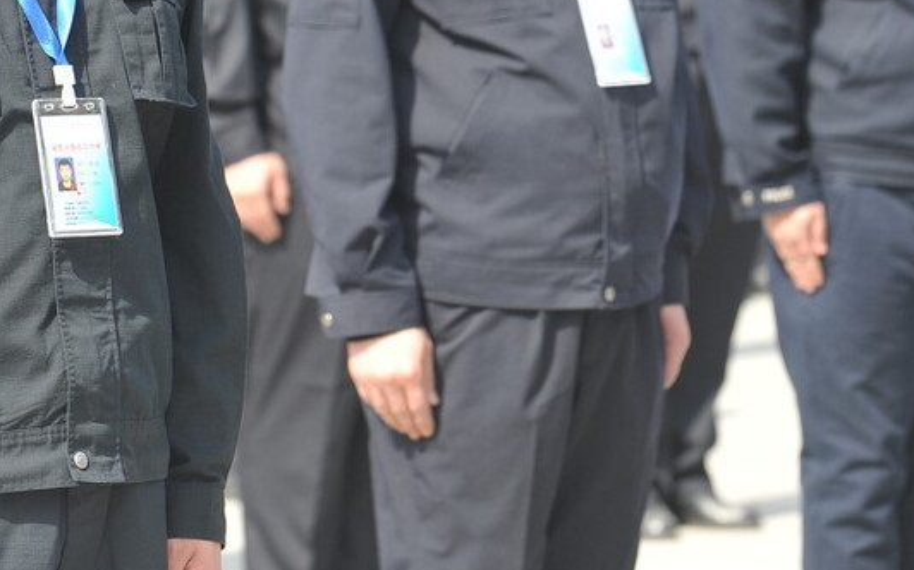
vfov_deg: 4.4
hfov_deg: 7.0
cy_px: 4
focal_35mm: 299
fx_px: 7445
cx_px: 521
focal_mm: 130
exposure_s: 1/640
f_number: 5.6
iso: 500
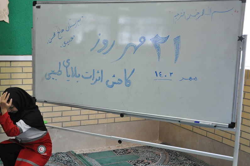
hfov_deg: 38.8
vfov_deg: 26.4
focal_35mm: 51
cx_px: 101
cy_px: 82
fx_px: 354
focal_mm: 28
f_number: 5
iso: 800
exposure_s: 1/100
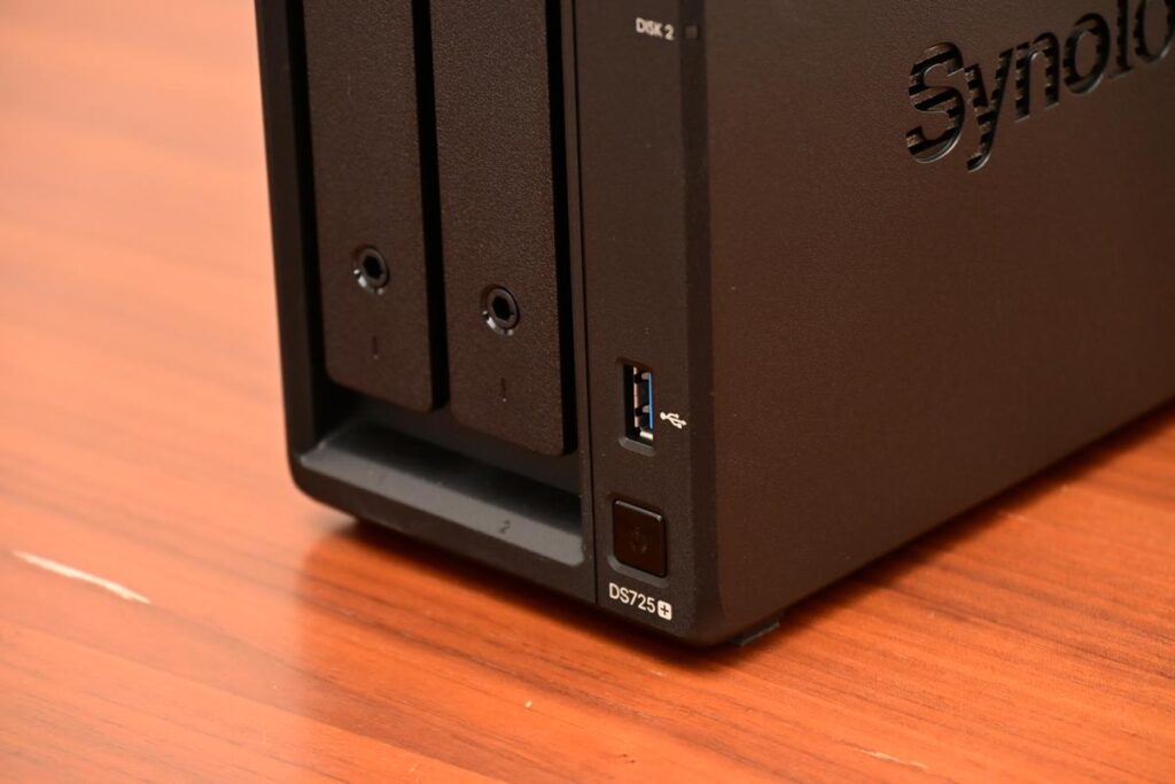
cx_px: 588
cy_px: 392
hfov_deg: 17.5
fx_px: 3819
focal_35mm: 117
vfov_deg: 11.7
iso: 800
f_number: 5.6
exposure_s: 1/60
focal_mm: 78
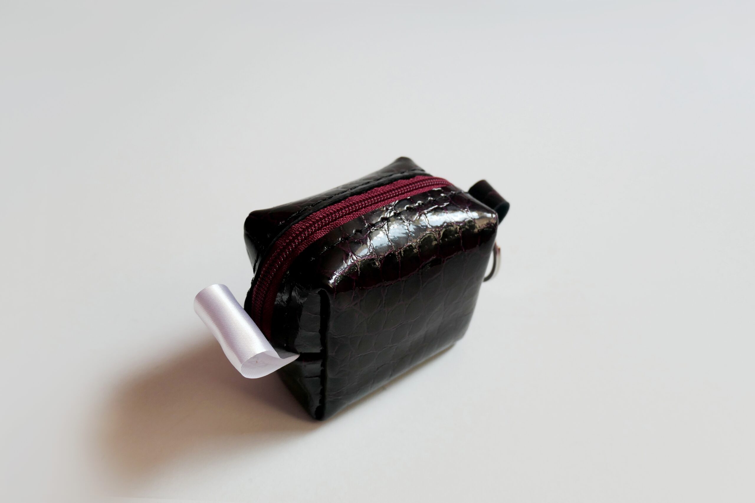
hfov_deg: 65.5
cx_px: 378
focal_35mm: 28
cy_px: 252
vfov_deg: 46.4
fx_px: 587
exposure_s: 1/320
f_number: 3.5
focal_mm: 10.3
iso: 200
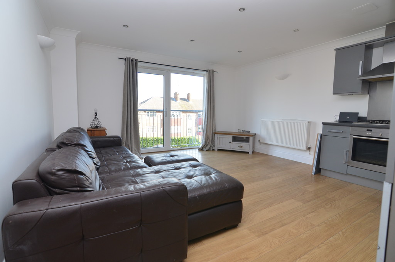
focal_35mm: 16
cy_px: 131
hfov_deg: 95.1
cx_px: 198
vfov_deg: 71.8
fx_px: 181
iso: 400
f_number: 5
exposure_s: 1/100
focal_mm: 11
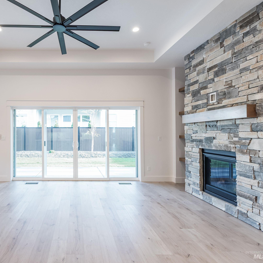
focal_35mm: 22
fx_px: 189
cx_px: 75
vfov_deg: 69.6
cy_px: 132
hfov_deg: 66.5
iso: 1000
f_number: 5
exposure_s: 1/60
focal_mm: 17
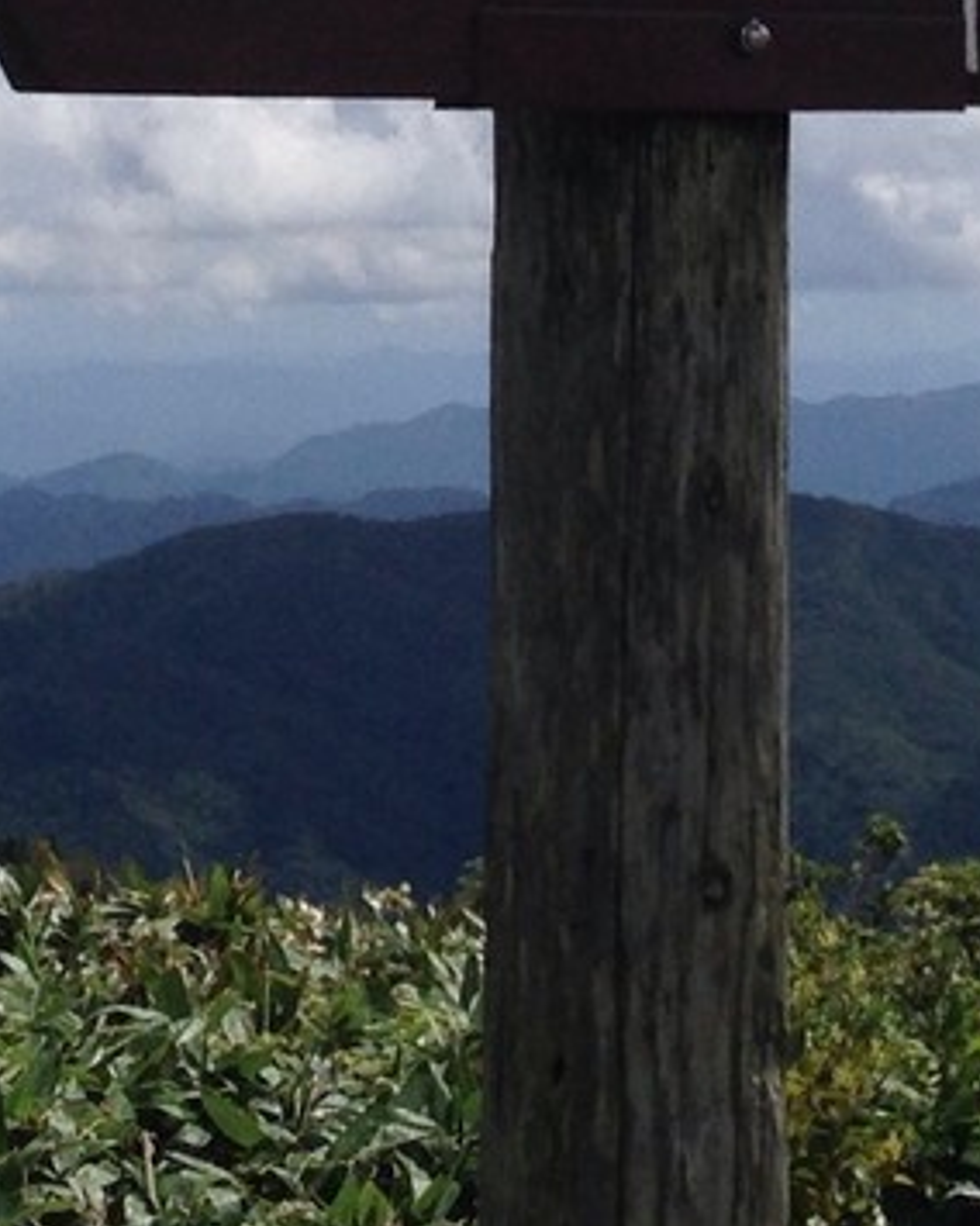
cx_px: 440
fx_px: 5620
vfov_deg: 12.1
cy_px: -338
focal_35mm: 155
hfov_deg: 10.0
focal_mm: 4.12
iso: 50
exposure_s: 1/3623
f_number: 2.4
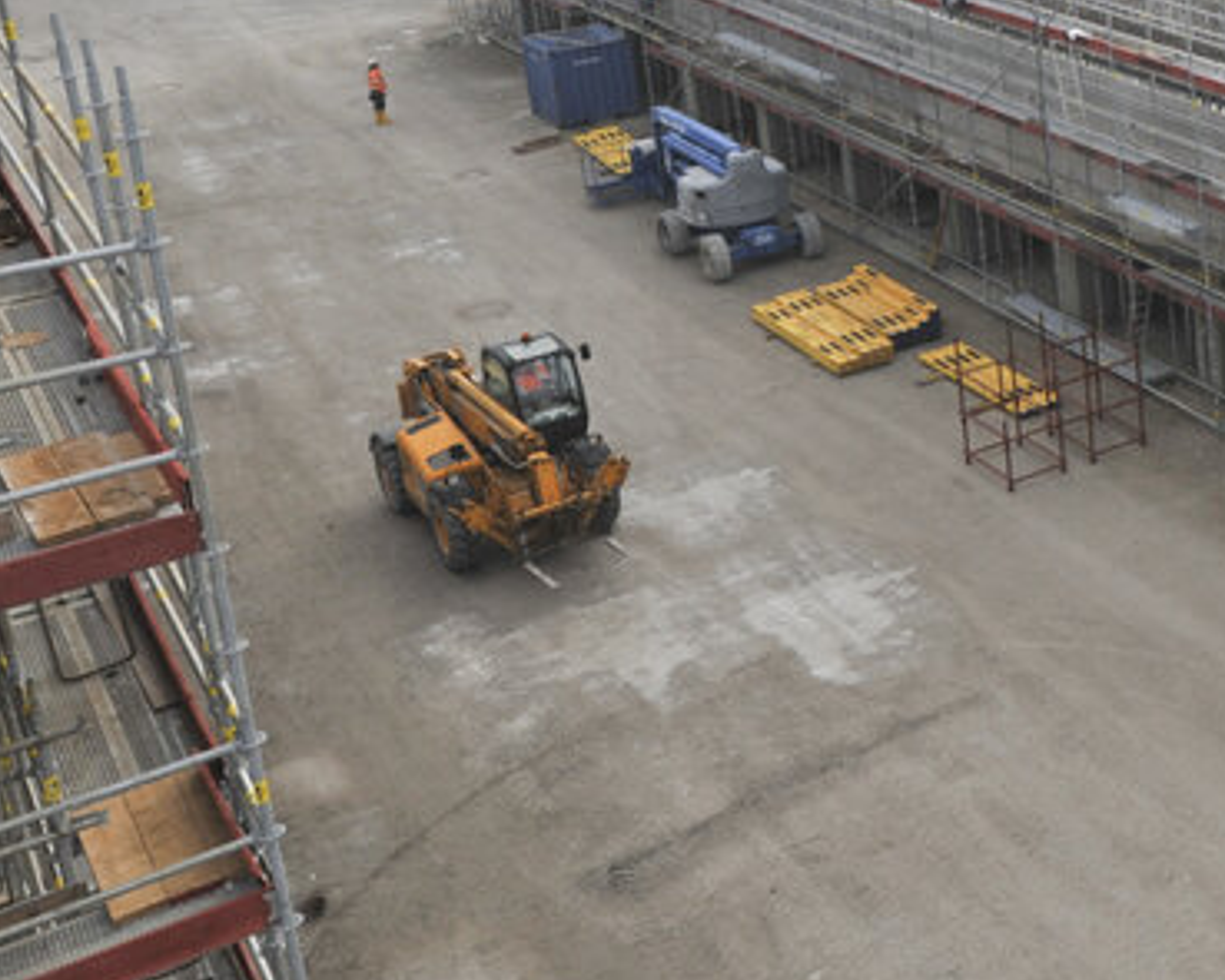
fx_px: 1994
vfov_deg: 26.1
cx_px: 1713
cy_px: -13
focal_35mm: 55
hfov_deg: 26.9
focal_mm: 20
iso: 200
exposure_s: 1/320
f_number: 10
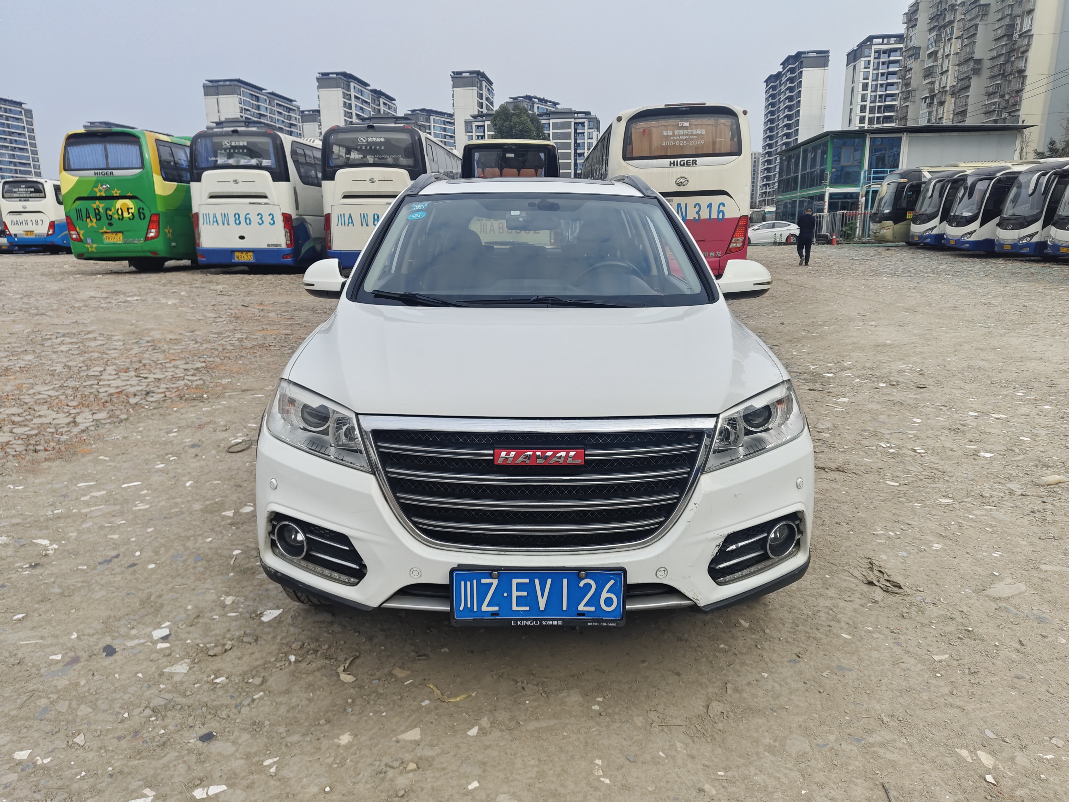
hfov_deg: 73.9
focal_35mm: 23
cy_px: 401
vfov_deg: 58.9
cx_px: 534
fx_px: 710
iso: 71
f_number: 1.88
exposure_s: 1/691
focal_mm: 5.56
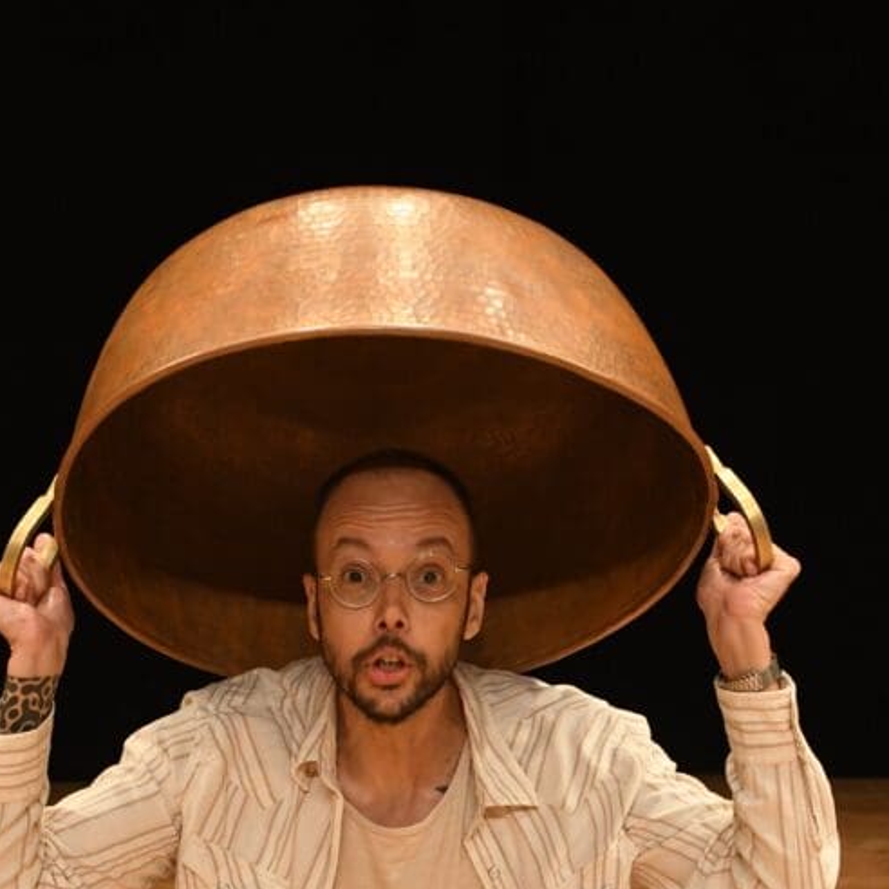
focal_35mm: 93
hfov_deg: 18.7
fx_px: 2699
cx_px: 339
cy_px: 862
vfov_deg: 18.3
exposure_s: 1/200
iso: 2000
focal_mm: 35
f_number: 5.6
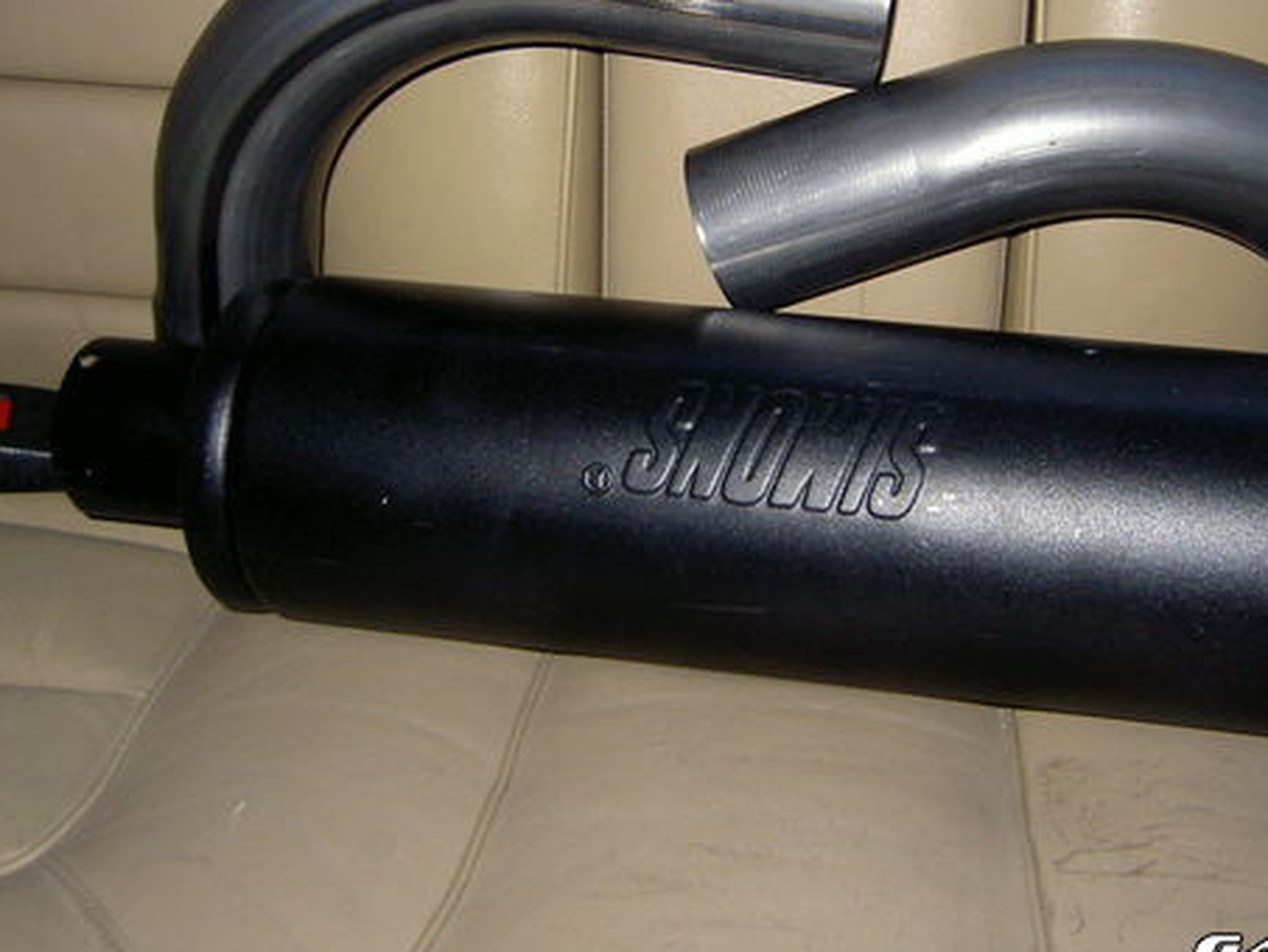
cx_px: 778
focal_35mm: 48
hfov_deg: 39.4
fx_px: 1759
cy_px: 305
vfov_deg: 30.0
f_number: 2.8
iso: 100
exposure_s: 1/60
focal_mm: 5.6
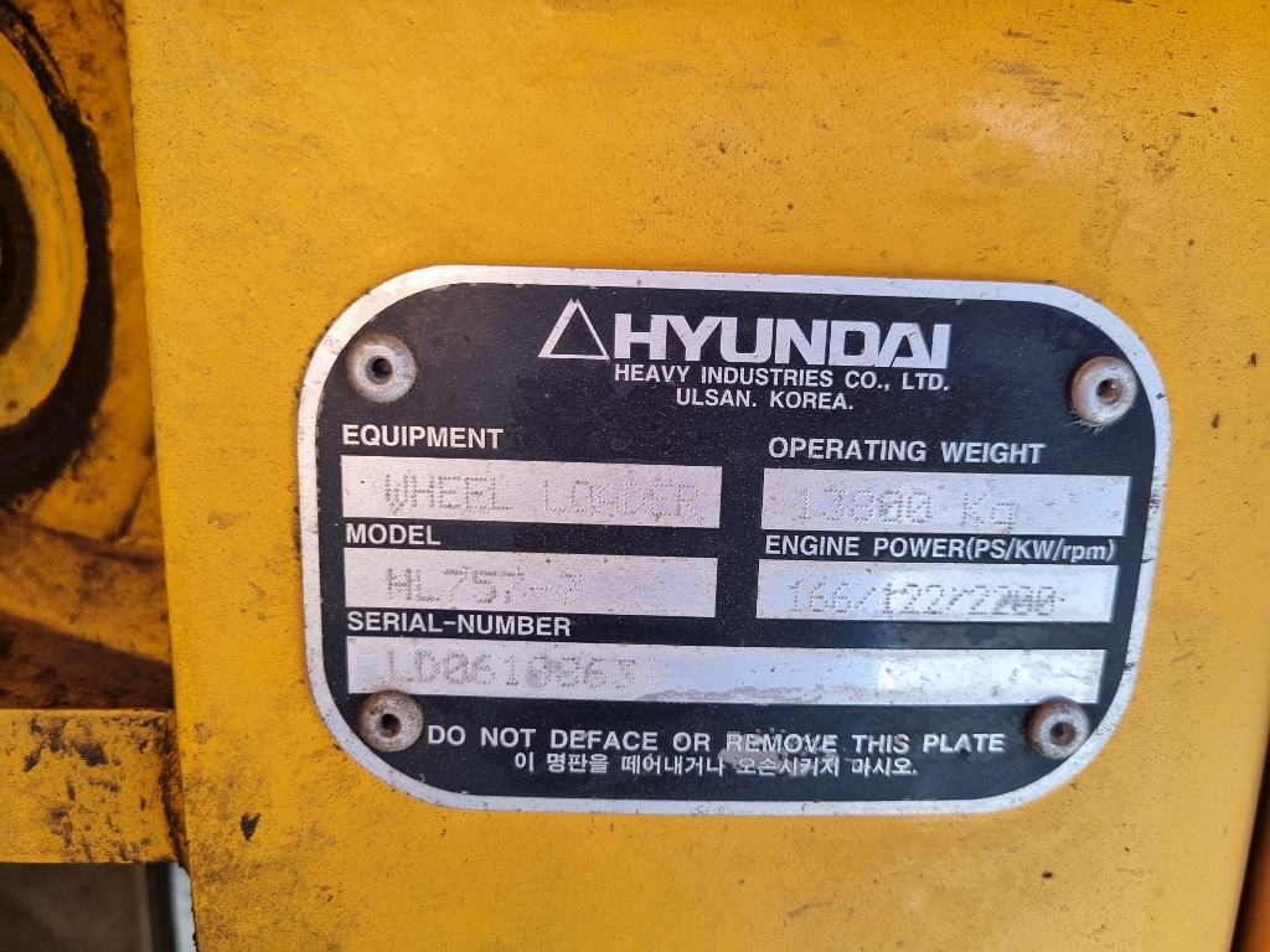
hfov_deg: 67.3
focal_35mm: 26
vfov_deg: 53.1
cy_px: 476
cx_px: 635
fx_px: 954
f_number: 1.8
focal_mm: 5.4
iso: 50
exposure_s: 1/153
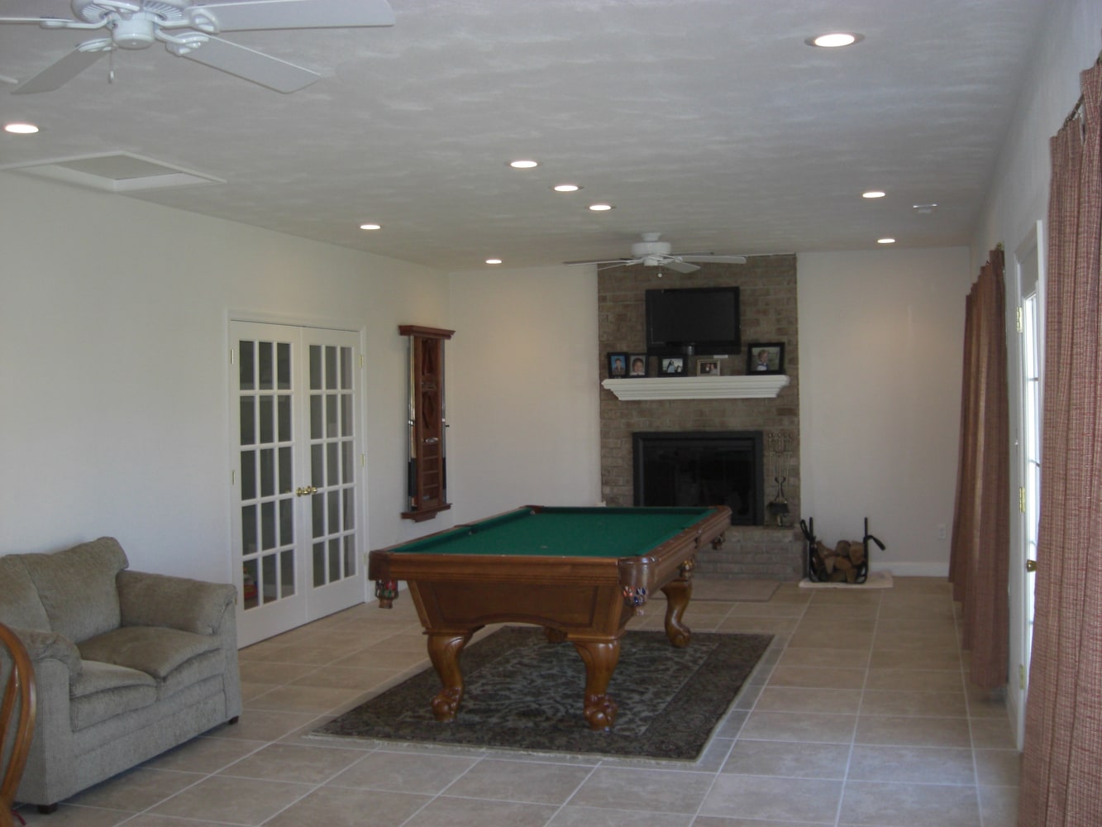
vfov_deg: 37.7
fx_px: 1210
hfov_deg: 49.0
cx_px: 551
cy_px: 414
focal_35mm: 38
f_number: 2.8
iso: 200
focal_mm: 7.9
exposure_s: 1/60
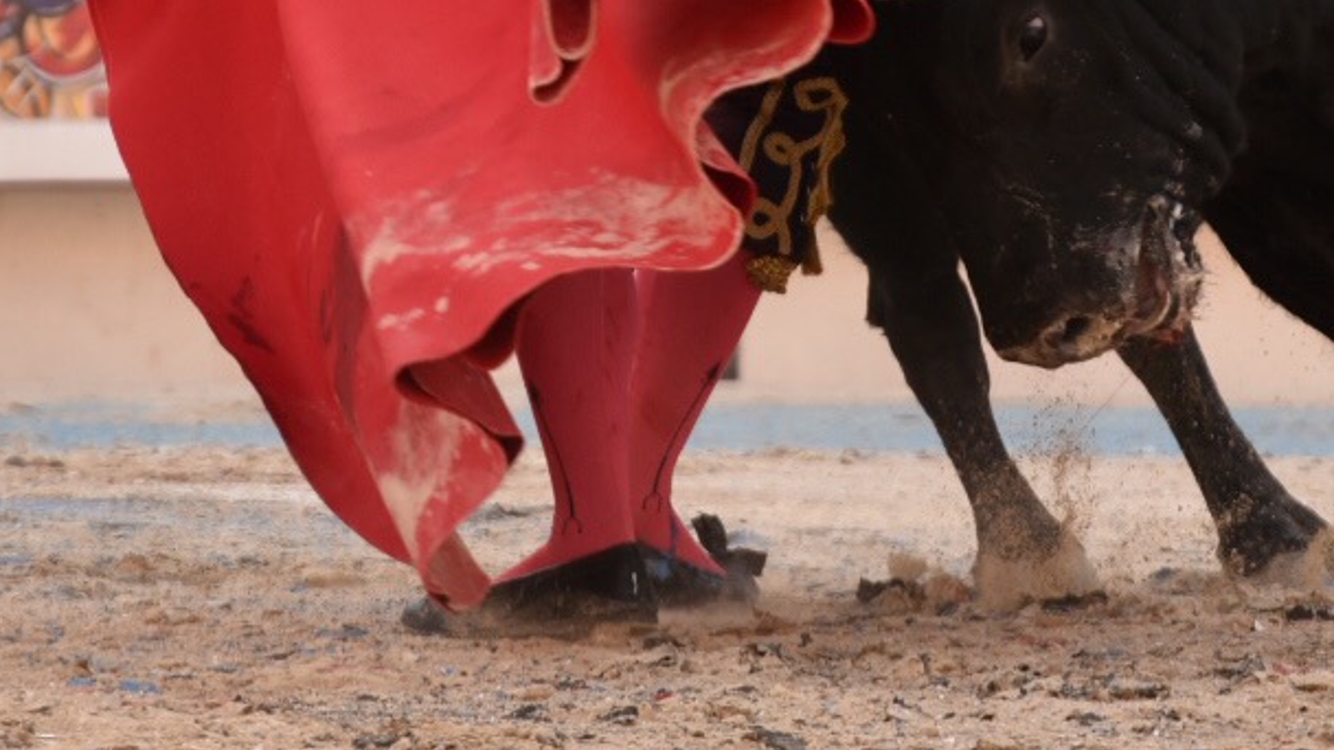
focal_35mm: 698
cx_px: 750
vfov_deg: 1.7
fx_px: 24690
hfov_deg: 3.1
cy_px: -53
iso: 640
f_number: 5.6
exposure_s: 1/800
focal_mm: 250
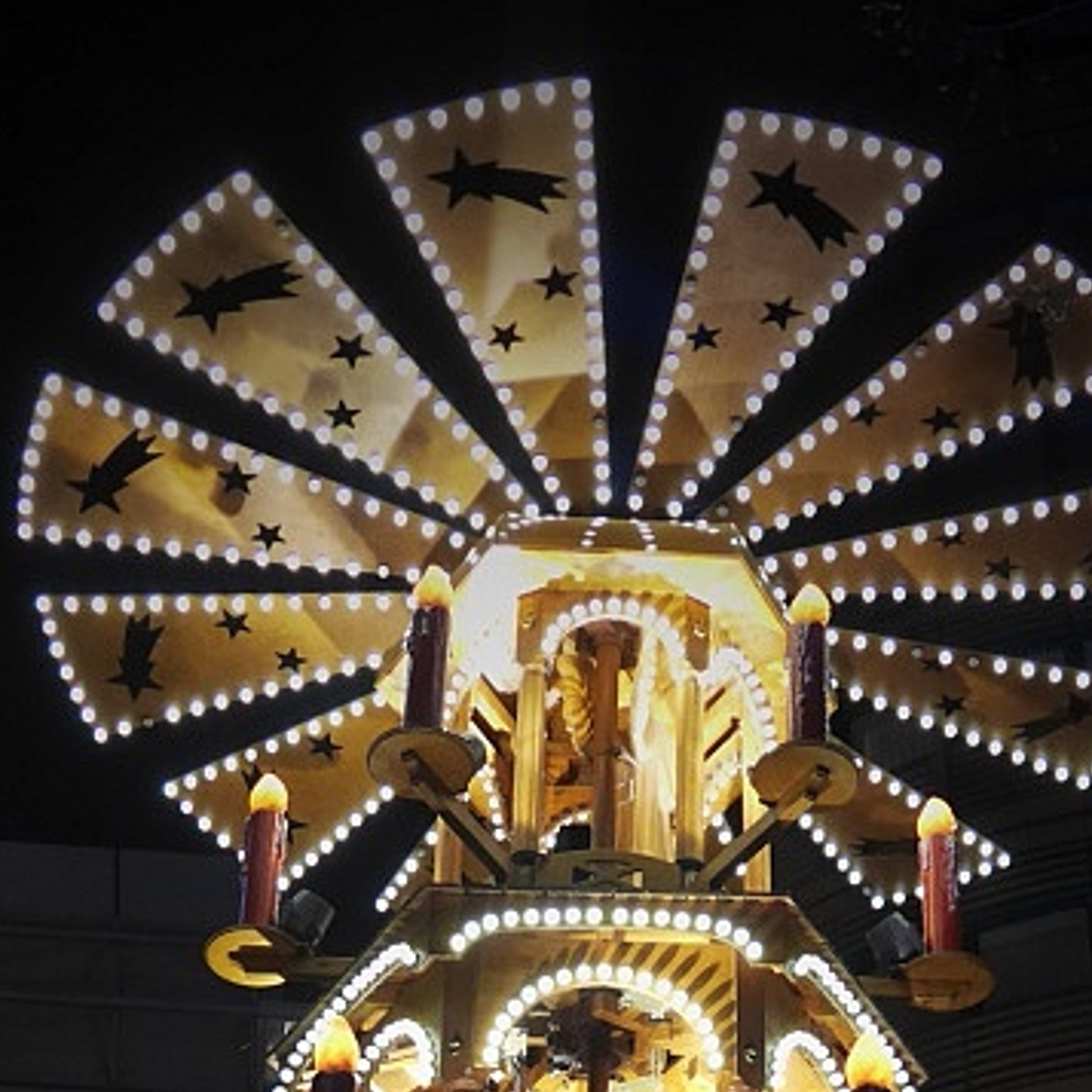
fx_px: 2534
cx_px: 569
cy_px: 1404
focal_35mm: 71
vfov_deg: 22.0
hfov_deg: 24.3
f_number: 2
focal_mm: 6
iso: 400
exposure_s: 1/50
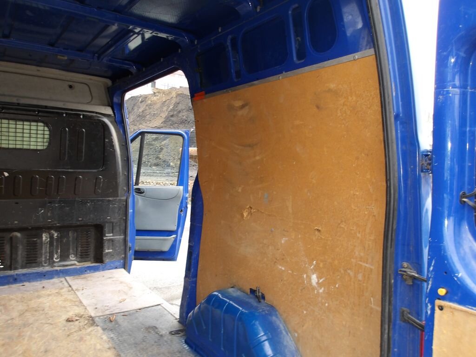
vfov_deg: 51.4
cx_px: 238
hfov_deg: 65.3
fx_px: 371
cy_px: 178
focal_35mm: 27
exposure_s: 1/30
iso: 115
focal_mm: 4.9
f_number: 3
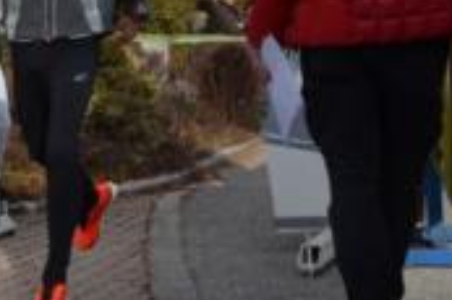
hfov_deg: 18.3
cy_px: 3
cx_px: -29
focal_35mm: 108
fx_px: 1360
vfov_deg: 12.5
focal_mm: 25
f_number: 4.8
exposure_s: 1/1500
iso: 400
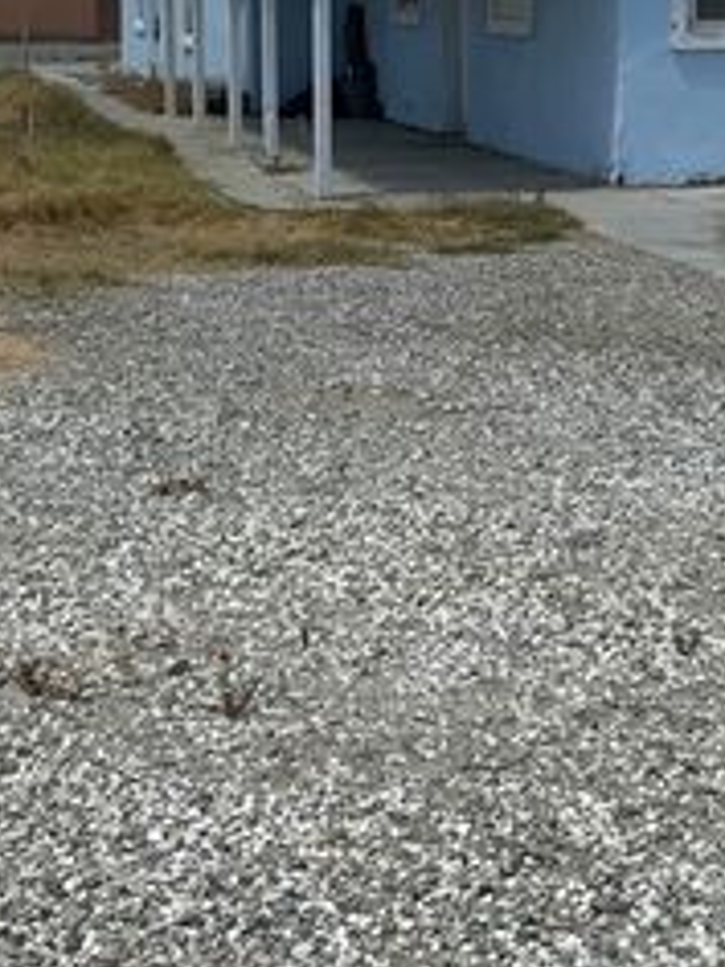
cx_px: 446
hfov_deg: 18.0
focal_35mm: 82
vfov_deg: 23.4
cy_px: 178
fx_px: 2290
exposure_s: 1/2801
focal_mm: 3
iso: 16
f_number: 1.8
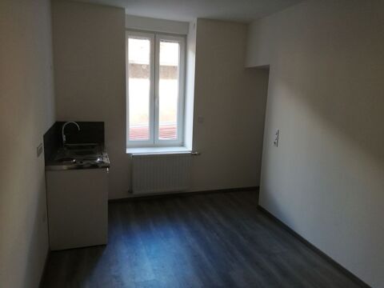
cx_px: 192
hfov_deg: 67.3
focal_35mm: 26
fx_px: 288
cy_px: 144
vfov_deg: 53.1
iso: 64
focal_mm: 3.6
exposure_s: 1/50
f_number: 1.8
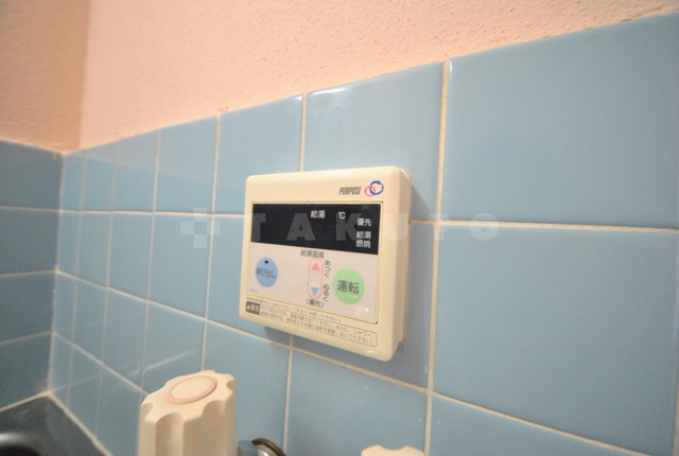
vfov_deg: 90.3
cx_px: 340
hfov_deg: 112.5
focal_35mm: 12
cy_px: 228
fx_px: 227
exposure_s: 1/20
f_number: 4.5
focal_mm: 8
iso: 1600
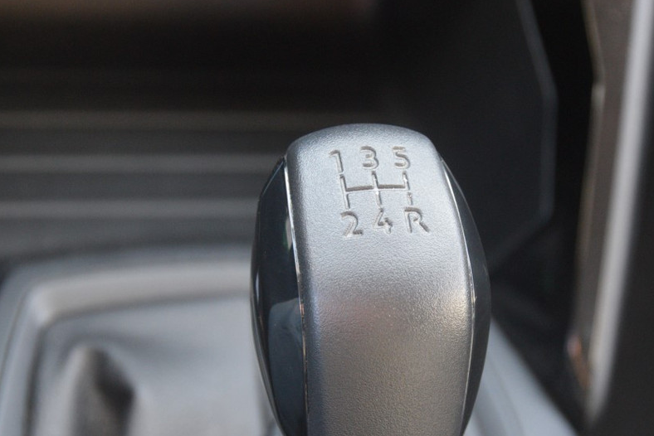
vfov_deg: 10.8
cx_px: 367
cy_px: 253
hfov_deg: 16.2
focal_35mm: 127
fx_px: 2302
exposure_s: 1/125
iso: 2200
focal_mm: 65
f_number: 5.3
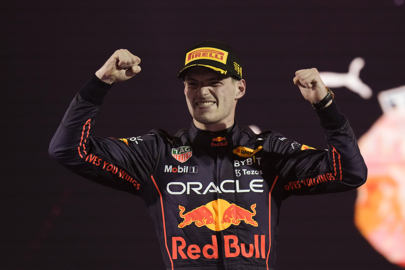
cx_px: 245
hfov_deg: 3.9
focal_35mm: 532
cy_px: 117
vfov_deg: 2.6
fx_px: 5985
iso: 3200
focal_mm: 400
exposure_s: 1/1000
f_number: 4
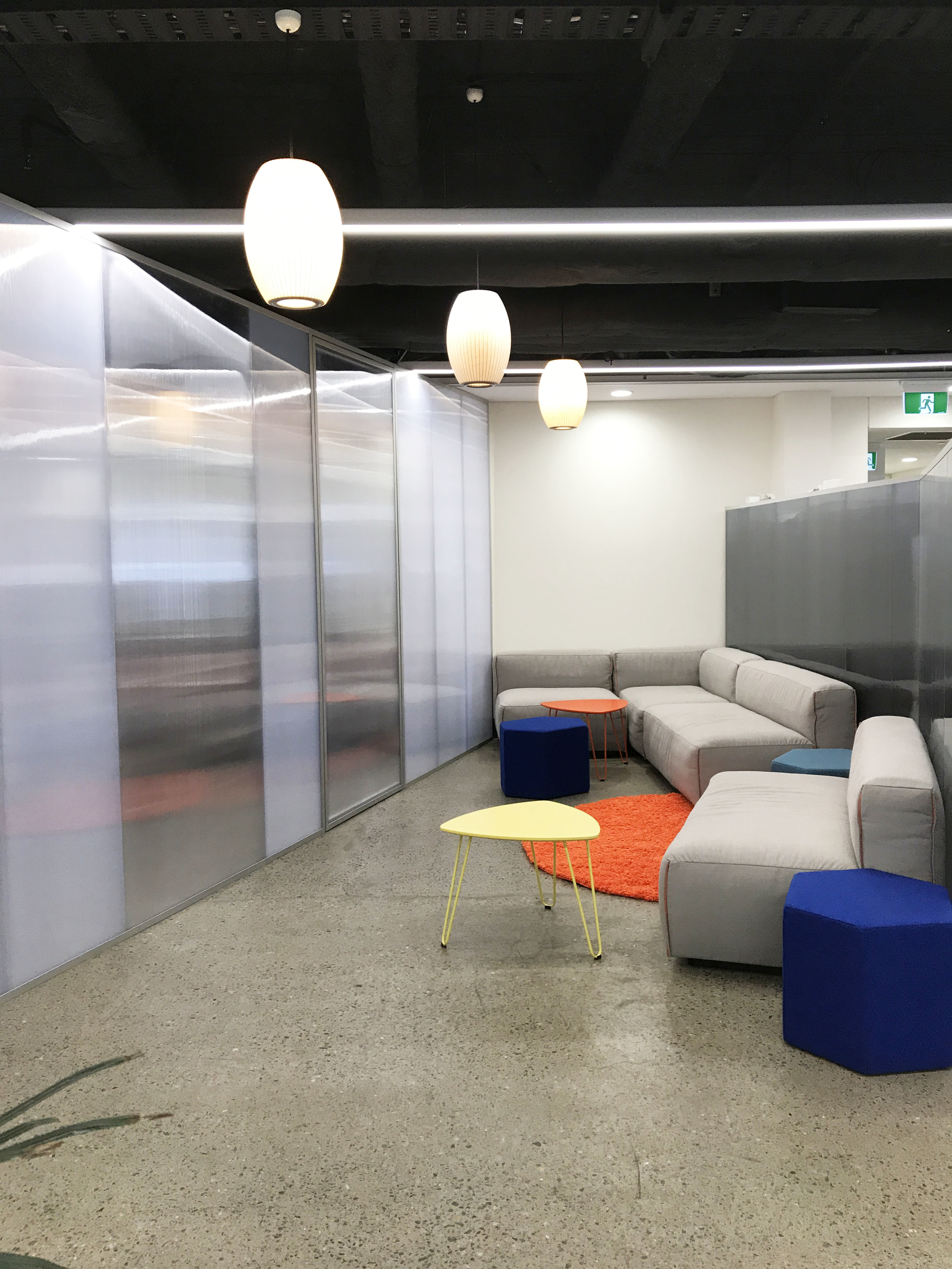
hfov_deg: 49.7
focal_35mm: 28
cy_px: 634
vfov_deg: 63.4
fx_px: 1027
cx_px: 476
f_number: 1.8
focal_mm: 3.99
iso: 32
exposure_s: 1/33
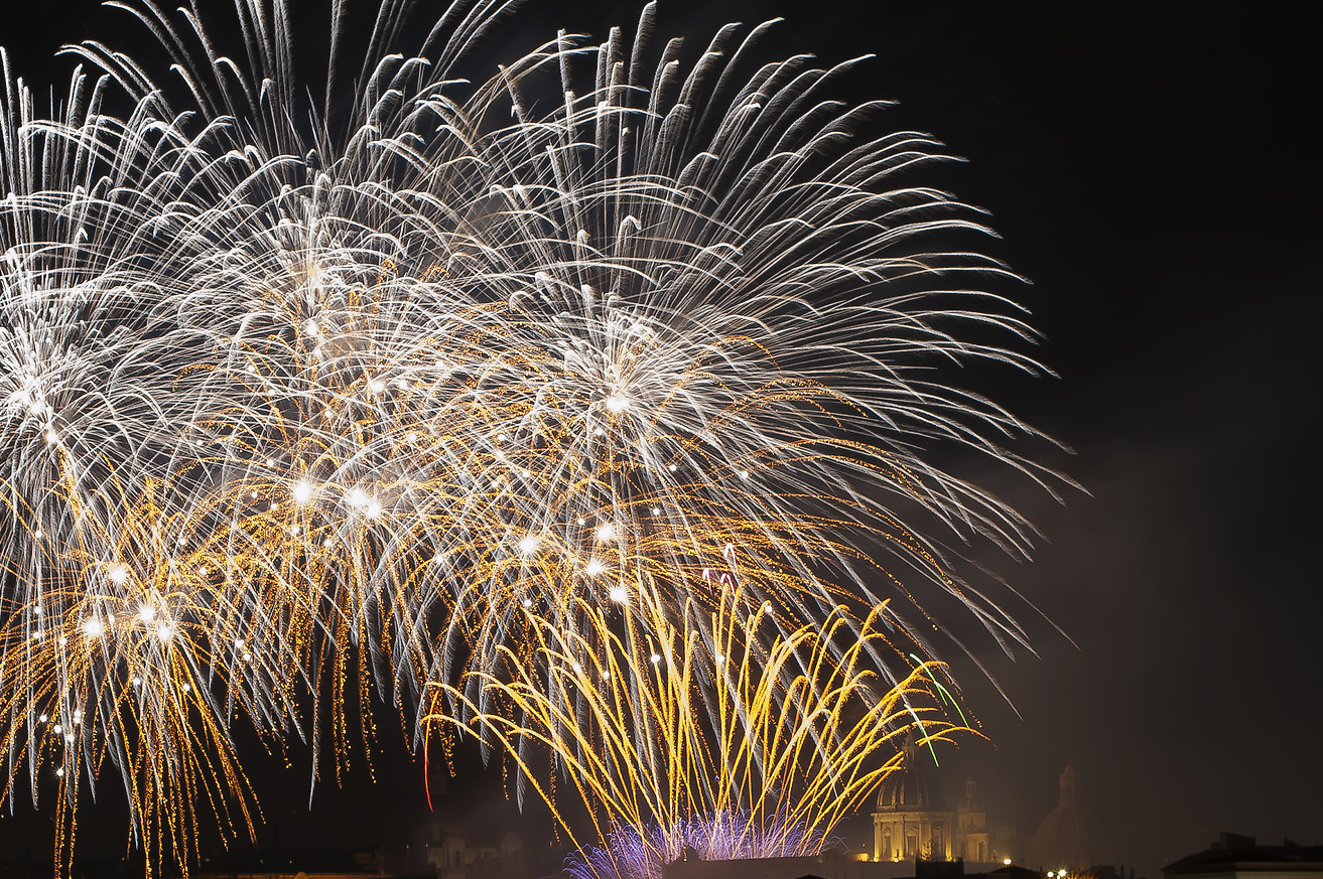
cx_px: 464
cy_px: 650
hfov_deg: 16.0
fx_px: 4700
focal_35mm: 128
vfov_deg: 10.7
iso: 125
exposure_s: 8
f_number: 13
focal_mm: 70
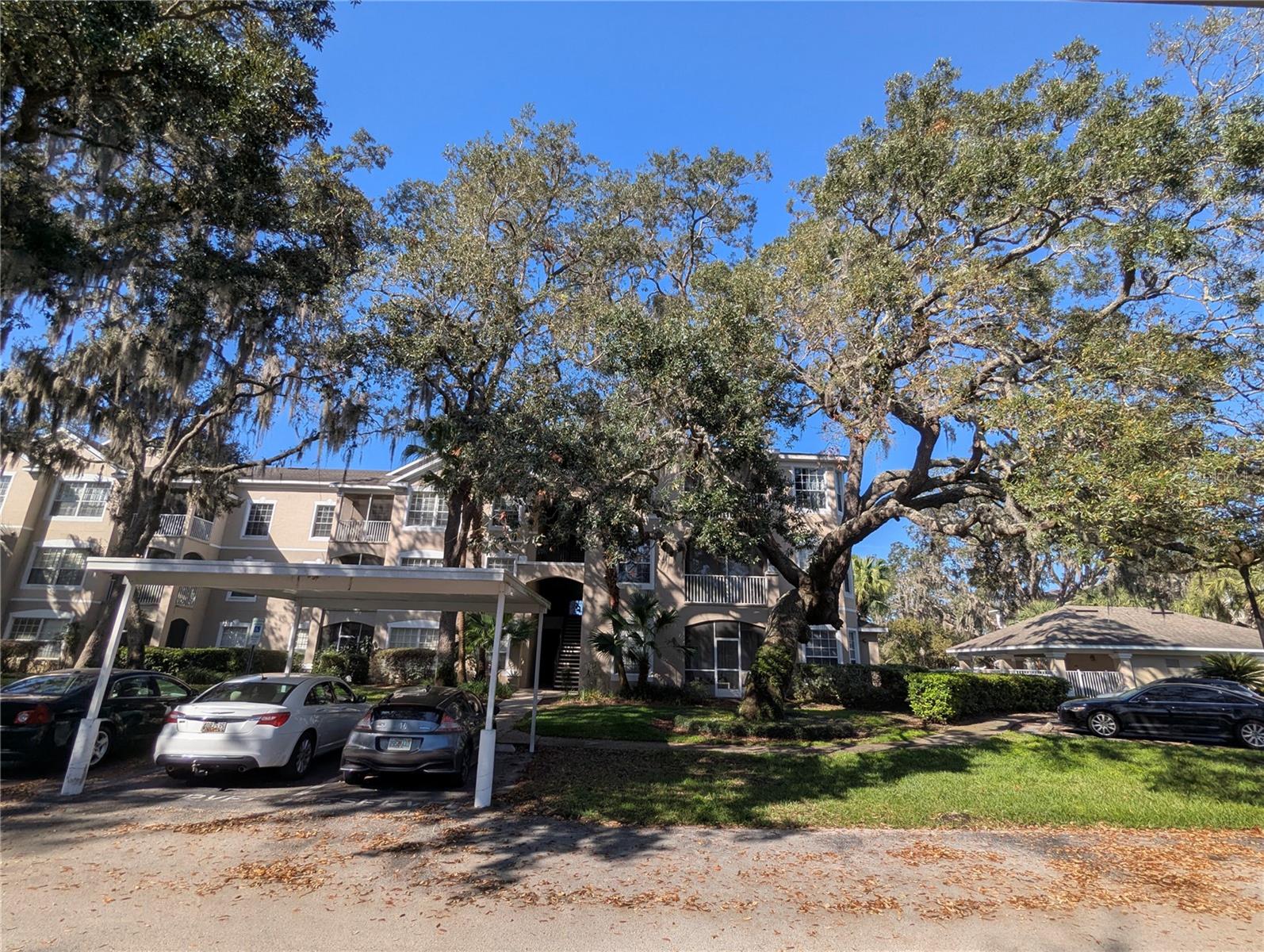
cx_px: 632
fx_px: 585
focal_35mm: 16
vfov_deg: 78.2
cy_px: 476
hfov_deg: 94.4
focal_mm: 2.35
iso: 45
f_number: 2.2
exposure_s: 1/1222
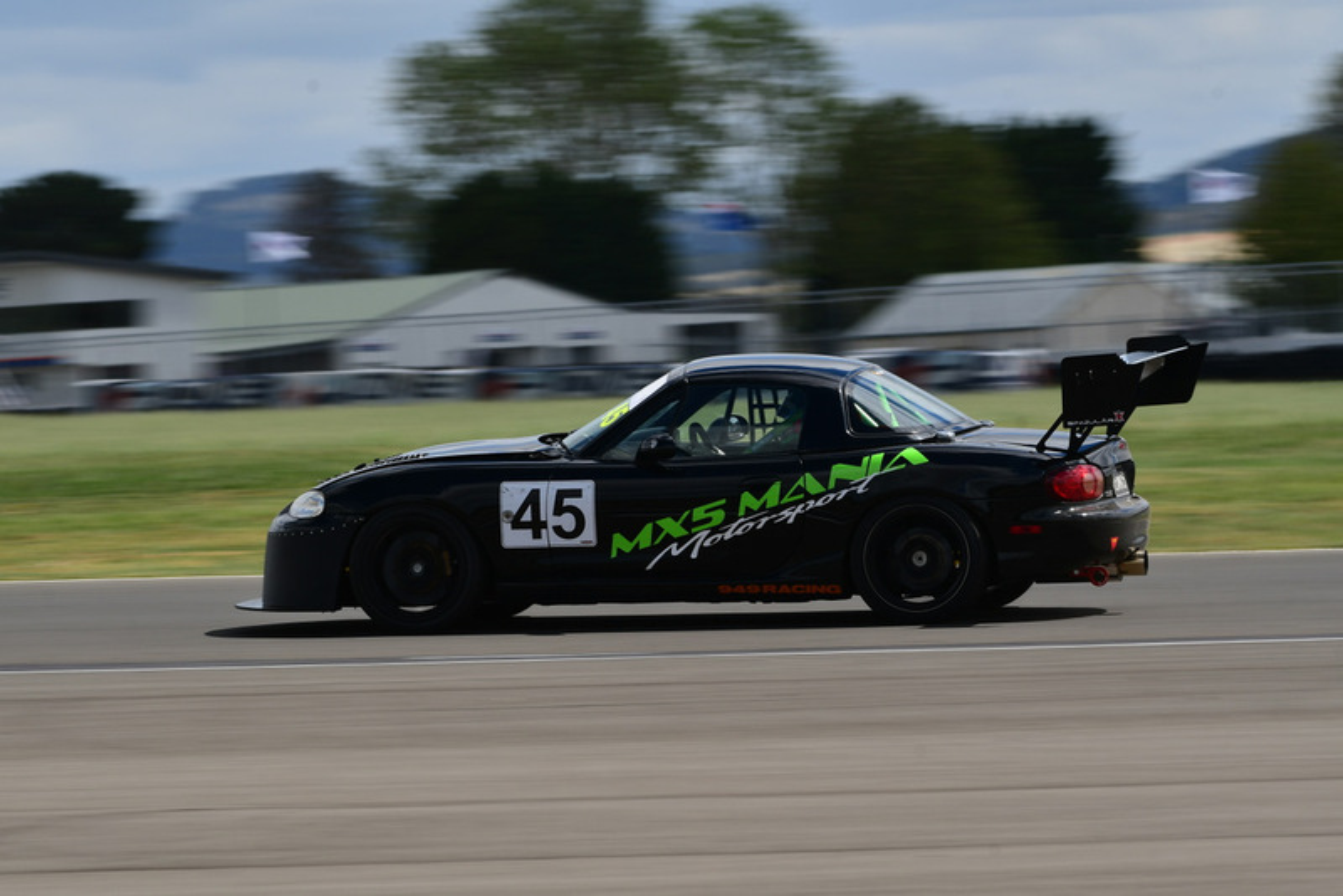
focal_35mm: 300
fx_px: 11195
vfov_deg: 4.6
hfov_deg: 6.9
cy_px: 448
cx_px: 672
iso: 100
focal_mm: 200
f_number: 11
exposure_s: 1/200
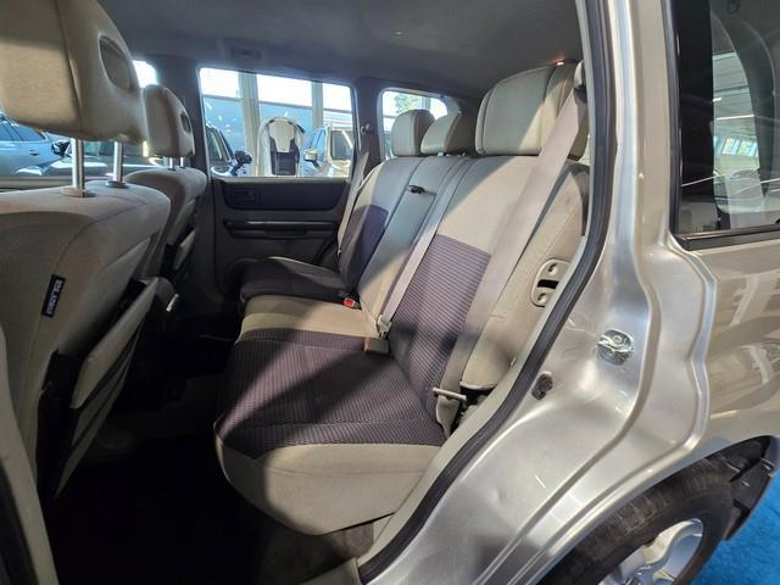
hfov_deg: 106.2
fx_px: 293
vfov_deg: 89.9
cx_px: 390
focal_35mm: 13
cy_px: 292
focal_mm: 2.2
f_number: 2.2
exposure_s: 1/50
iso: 125
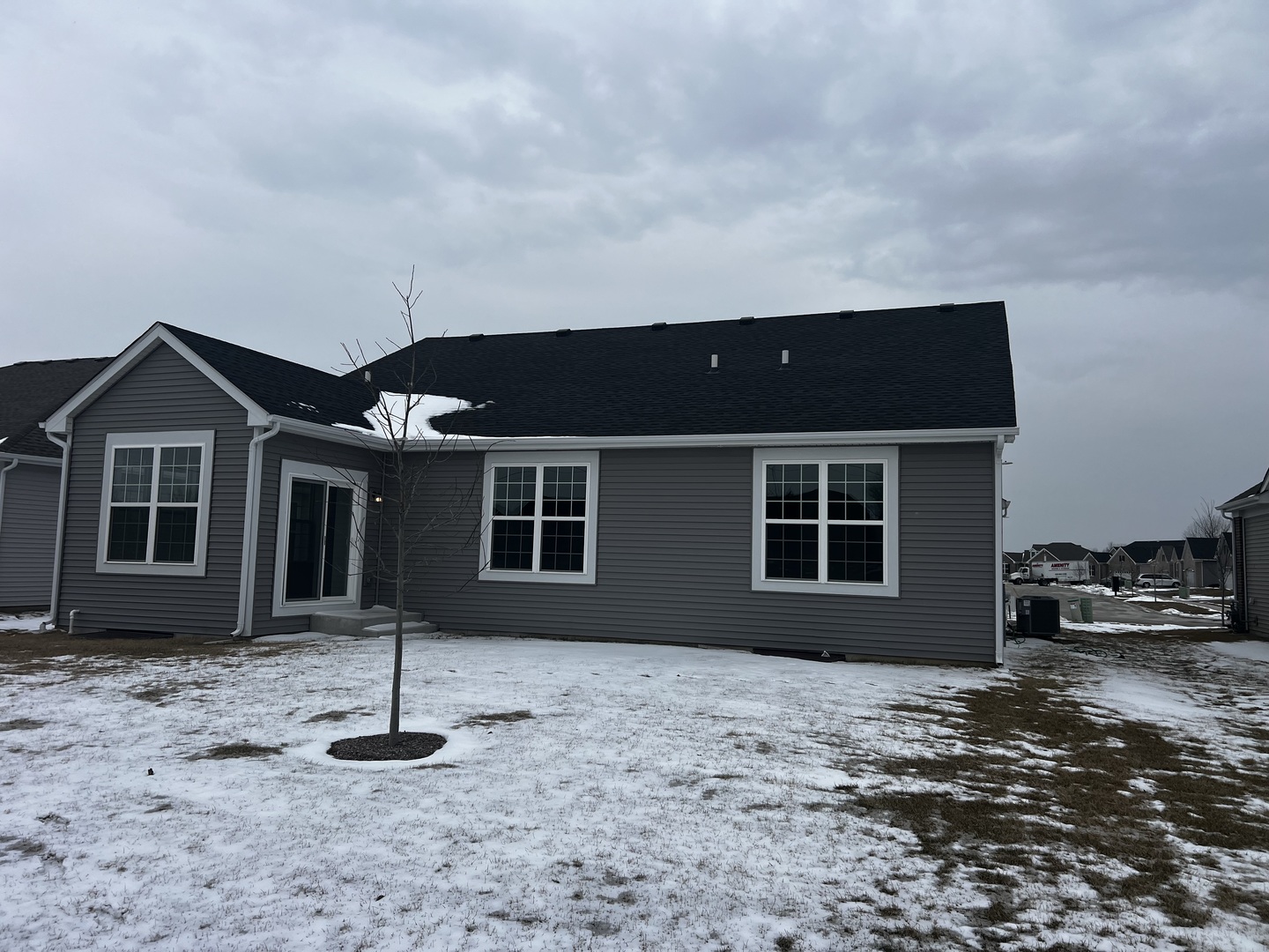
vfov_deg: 53.1
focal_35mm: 26
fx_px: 953
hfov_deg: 67.3
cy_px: 476
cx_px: 634
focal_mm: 5.7
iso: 50
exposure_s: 1/4444
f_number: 1.5
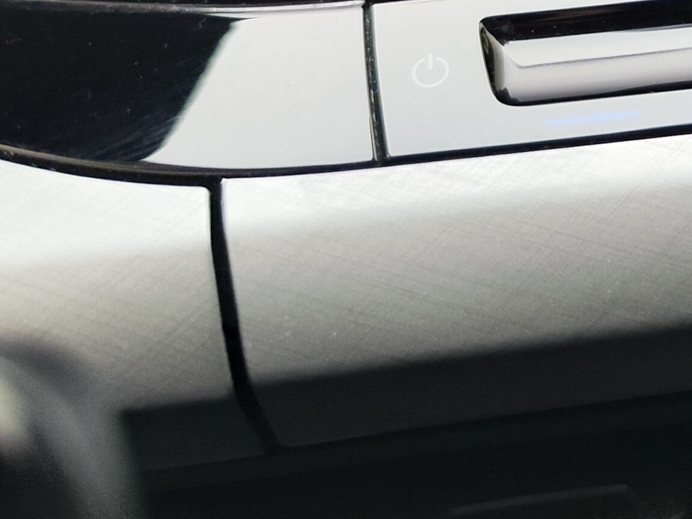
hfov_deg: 20.4
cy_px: -208
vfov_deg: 16.7
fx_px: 1639
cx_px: 1045
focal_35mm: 82
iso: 94
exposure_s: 1/100
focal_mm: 7.01
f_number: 1.69
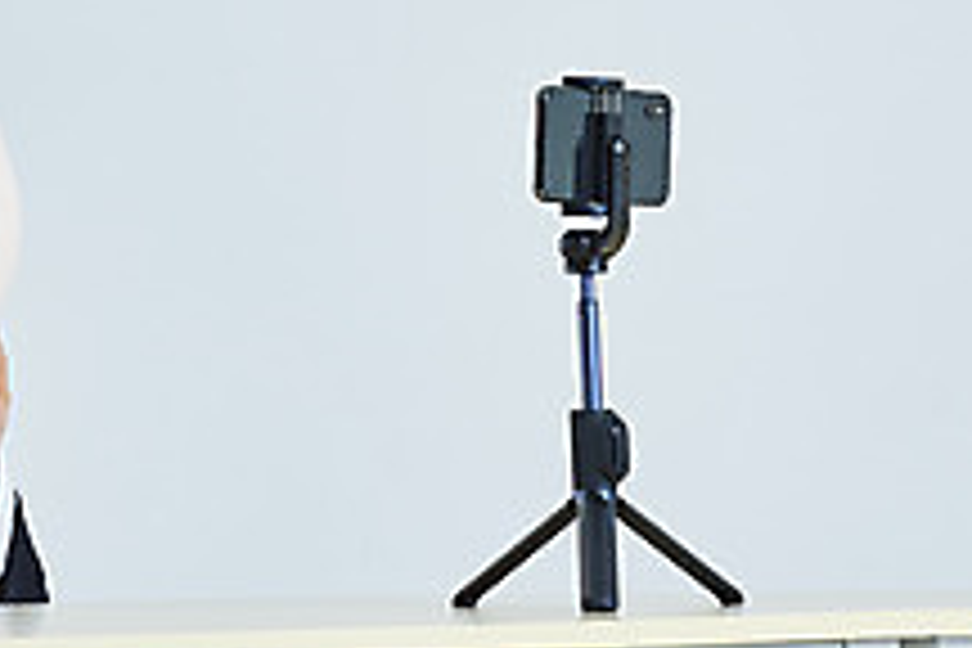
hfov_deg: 6.7
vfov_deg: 4.5
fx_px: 8234
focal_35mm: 305
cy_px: 212
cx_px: 47
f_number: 14
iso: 100
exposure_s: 1/125
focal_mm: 110
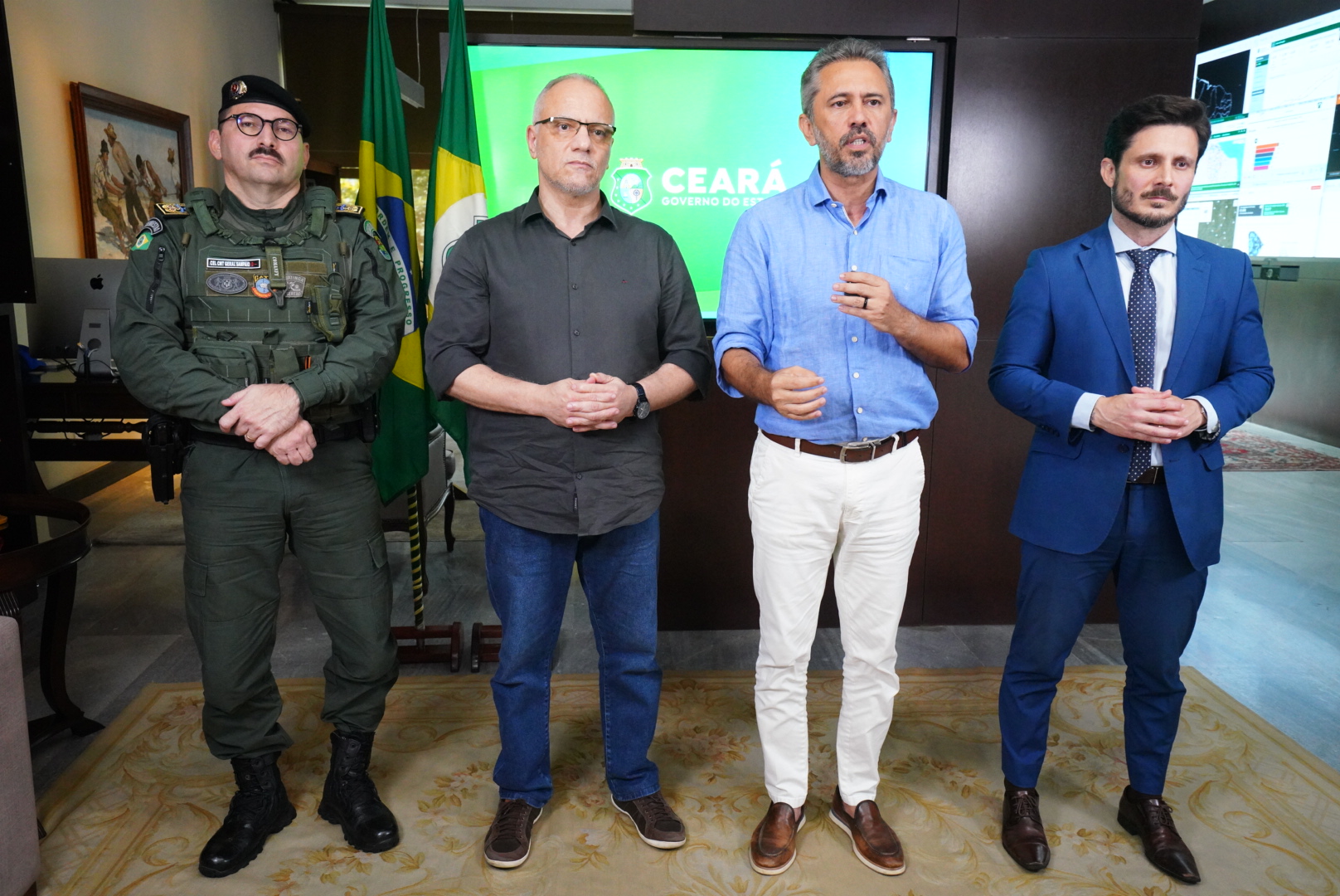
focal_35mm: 29
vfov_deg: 45.0
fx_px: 1080
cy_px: 448
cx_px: 670
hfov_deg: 63.6
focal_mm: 29
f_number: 7.1
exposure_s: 1/160
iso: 8000
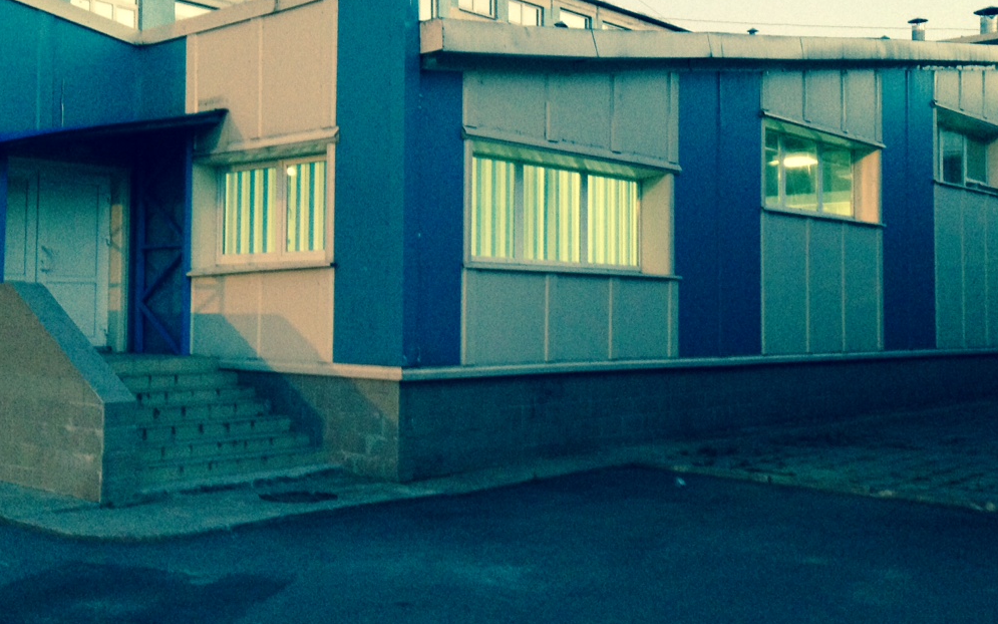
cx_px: 479
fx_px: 1224
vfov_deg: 28.5
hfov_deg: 44.4
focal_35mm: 45
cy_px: 252
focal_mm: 4.12
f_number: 2.4
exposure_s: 1/15
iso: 400
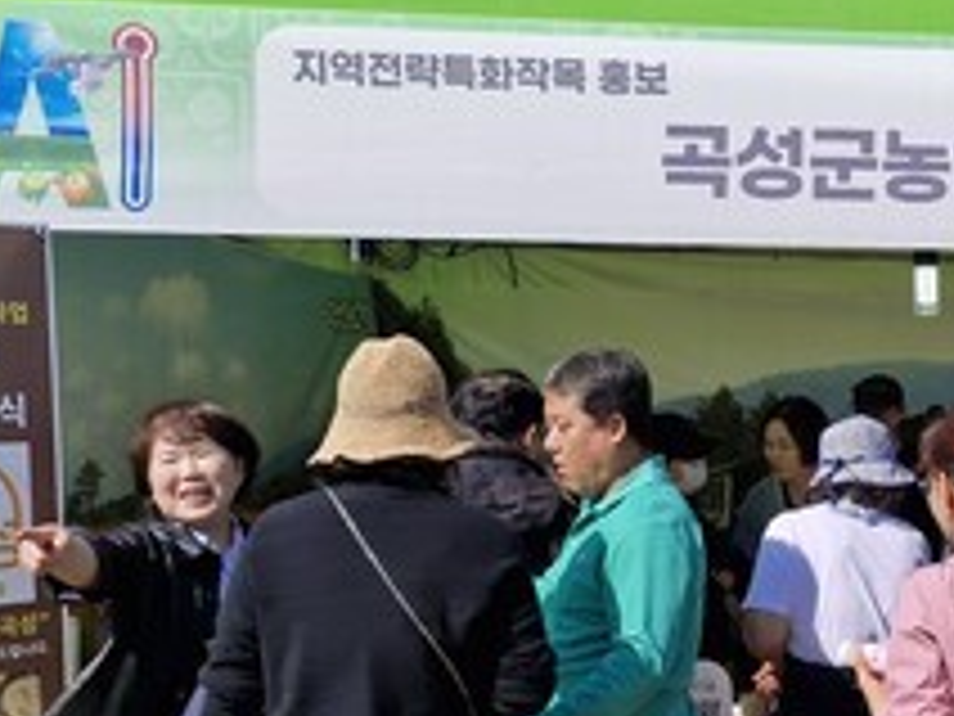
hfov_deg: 28.4
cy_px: 374
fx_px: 1791
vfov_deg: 22.6
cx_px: 896
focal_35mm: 65
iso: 50
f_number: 1.8
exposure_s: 1/2552
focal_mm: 5.54
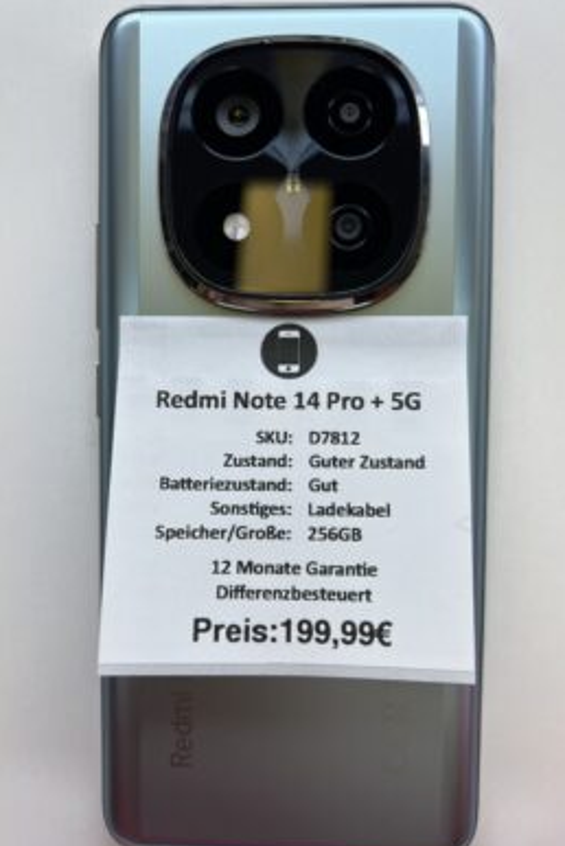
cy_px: 432
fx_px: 658
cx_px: 289
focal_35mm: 28
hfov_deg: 46.5
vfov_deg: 65.4
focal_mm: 5.7
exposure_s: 1/297
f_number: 1.5
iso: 50
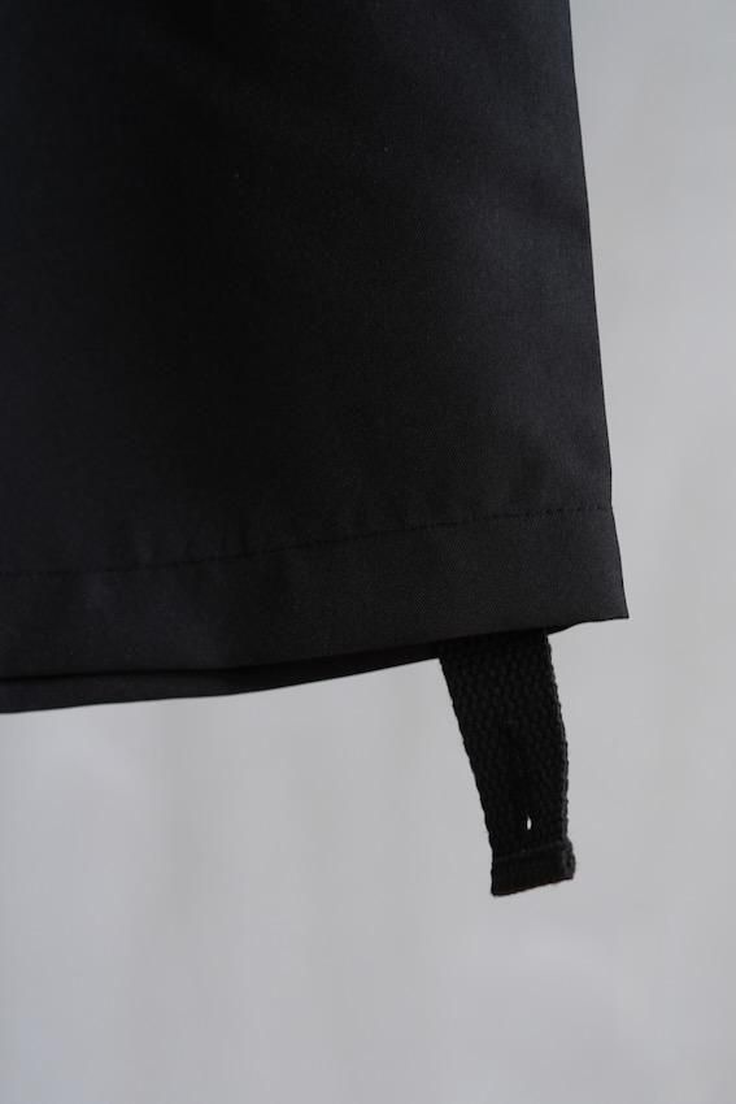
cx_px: 368
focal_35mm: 50
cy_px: 552
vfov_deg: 39.6
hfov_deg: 27.0
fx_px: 1533
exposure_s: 1/40
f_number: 3.2
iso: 1000
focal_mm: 50
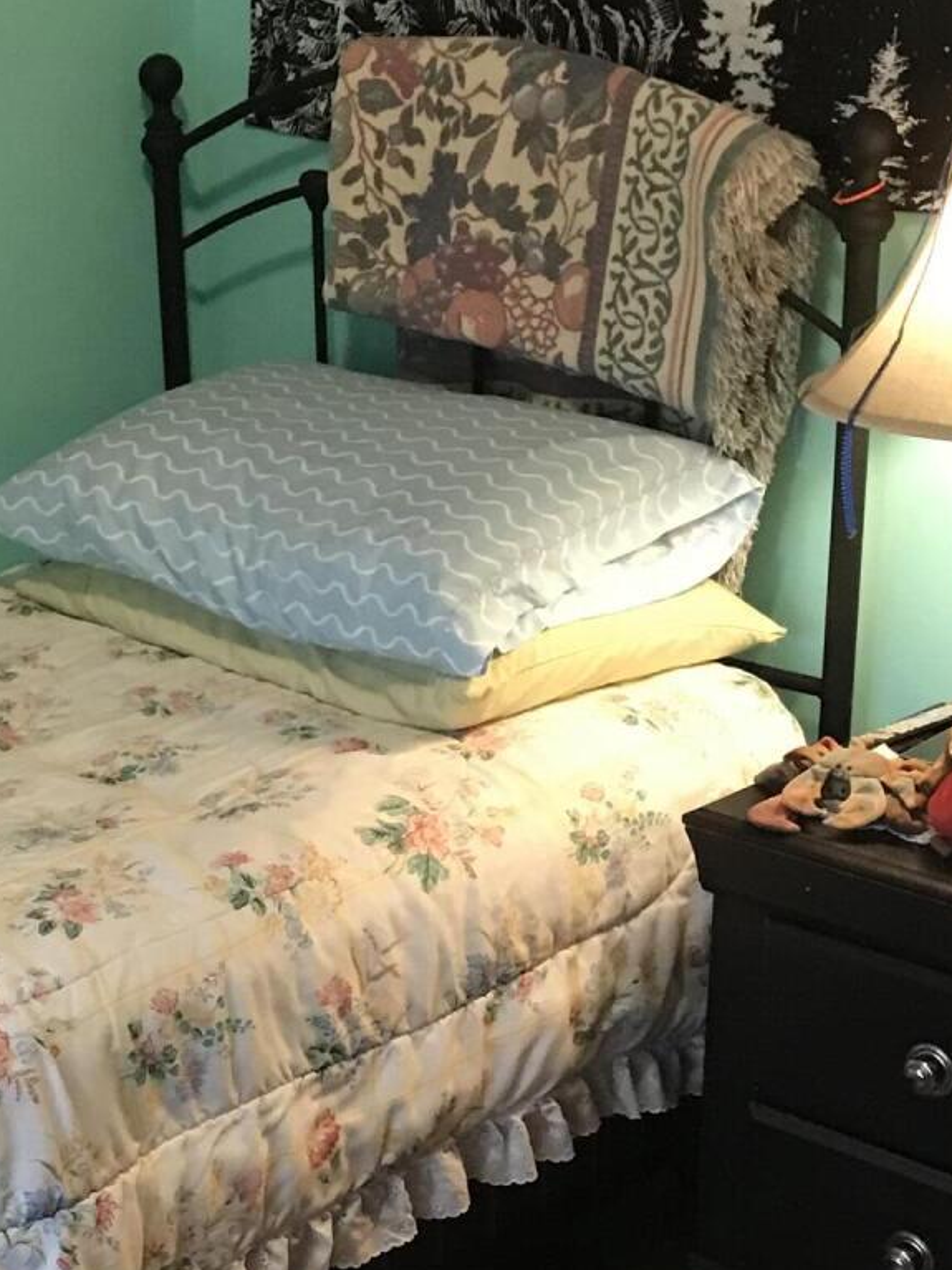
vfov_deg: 26.3
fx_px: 2678
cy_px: 987
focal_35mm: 73
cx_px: 199
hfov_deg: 20.0
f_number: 1.8
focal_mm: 3.99
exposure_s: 1/15
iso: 100
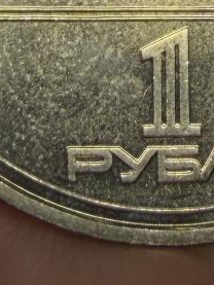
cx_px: 138
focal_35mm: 169
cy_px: -150
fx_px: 1392
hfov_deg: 8.8
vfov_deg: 11.2
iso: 40
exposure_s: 1/184
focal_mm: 2.22
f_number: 2.2
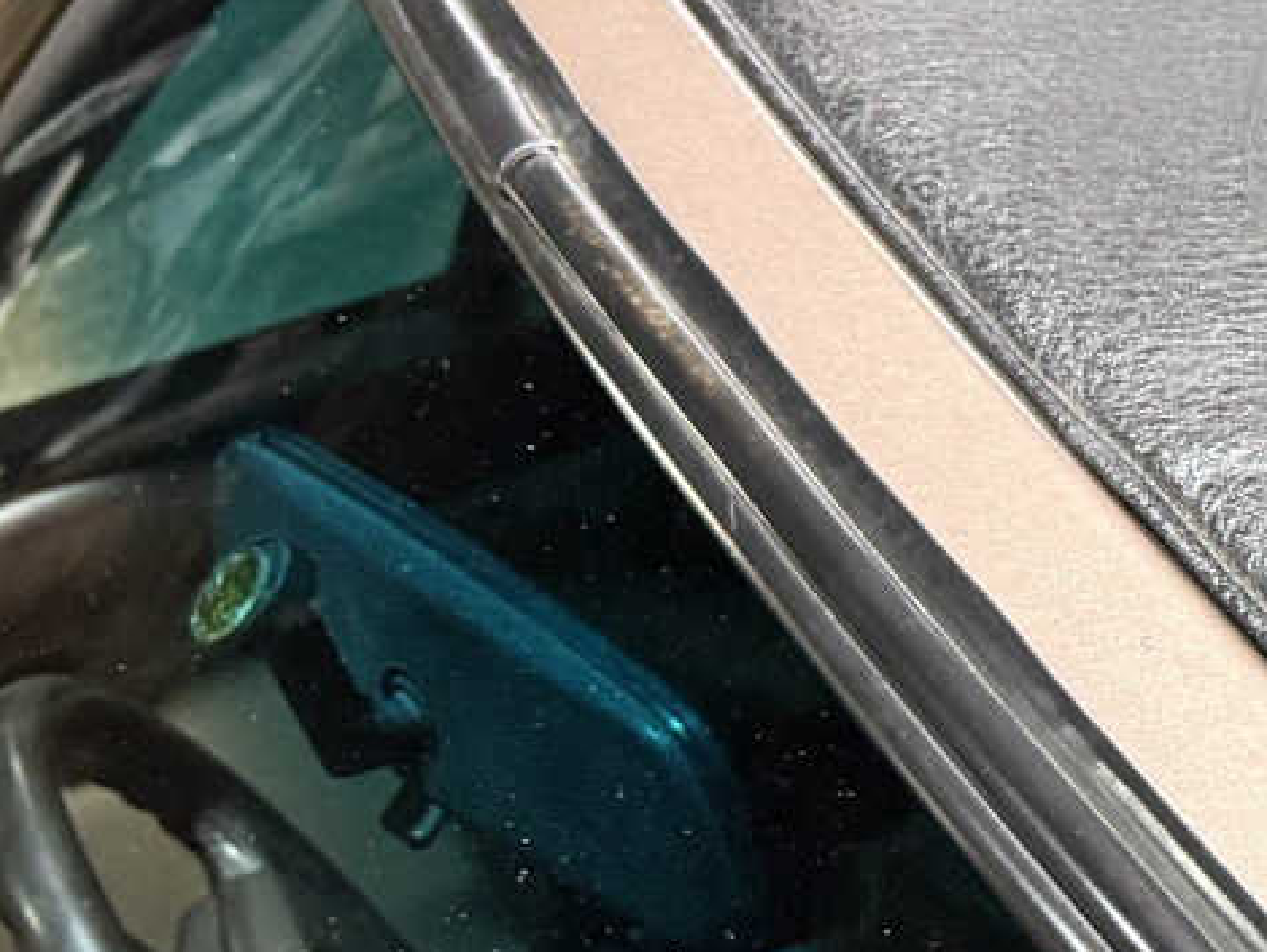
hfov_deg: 16.7
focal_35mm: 98
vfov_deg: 15.1
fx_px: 3589
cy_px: 485
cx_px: 2262
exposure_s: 1/50
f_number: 1.78
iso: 400
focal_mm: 6.76
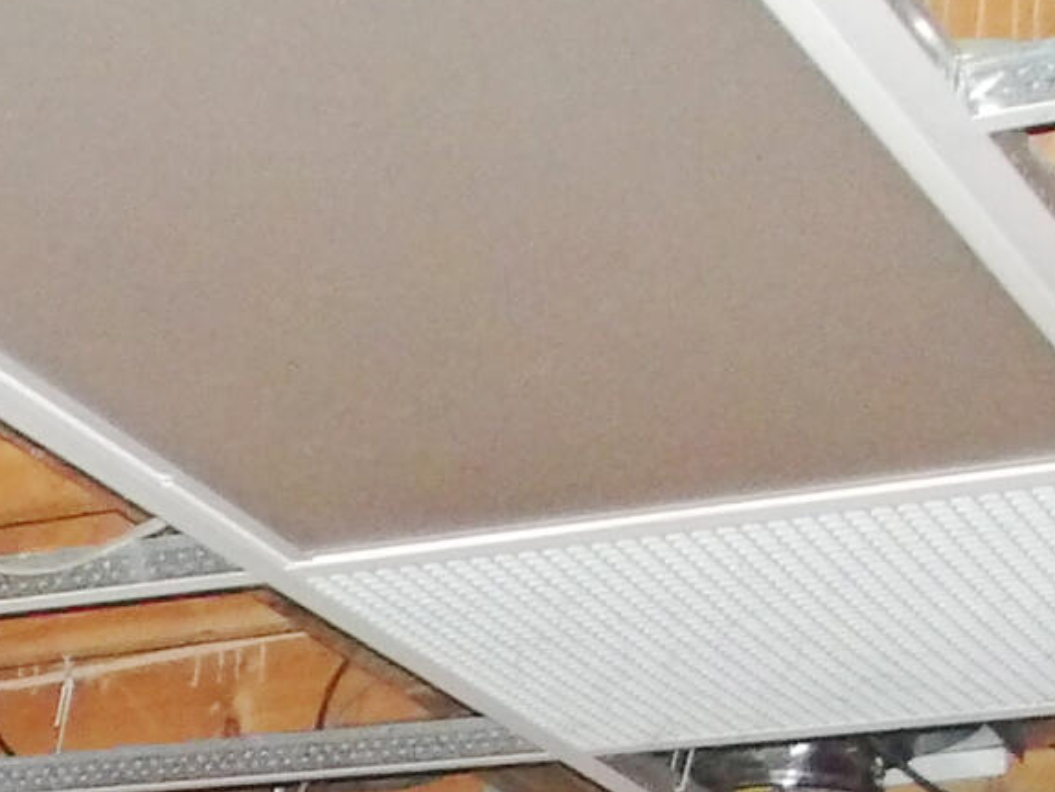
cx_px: -607
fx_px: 4299
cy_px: 2012
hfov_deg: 13.1
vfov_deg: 9.2
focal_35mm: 141
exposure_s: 1/60
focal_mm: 4.9
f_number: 3
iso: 800
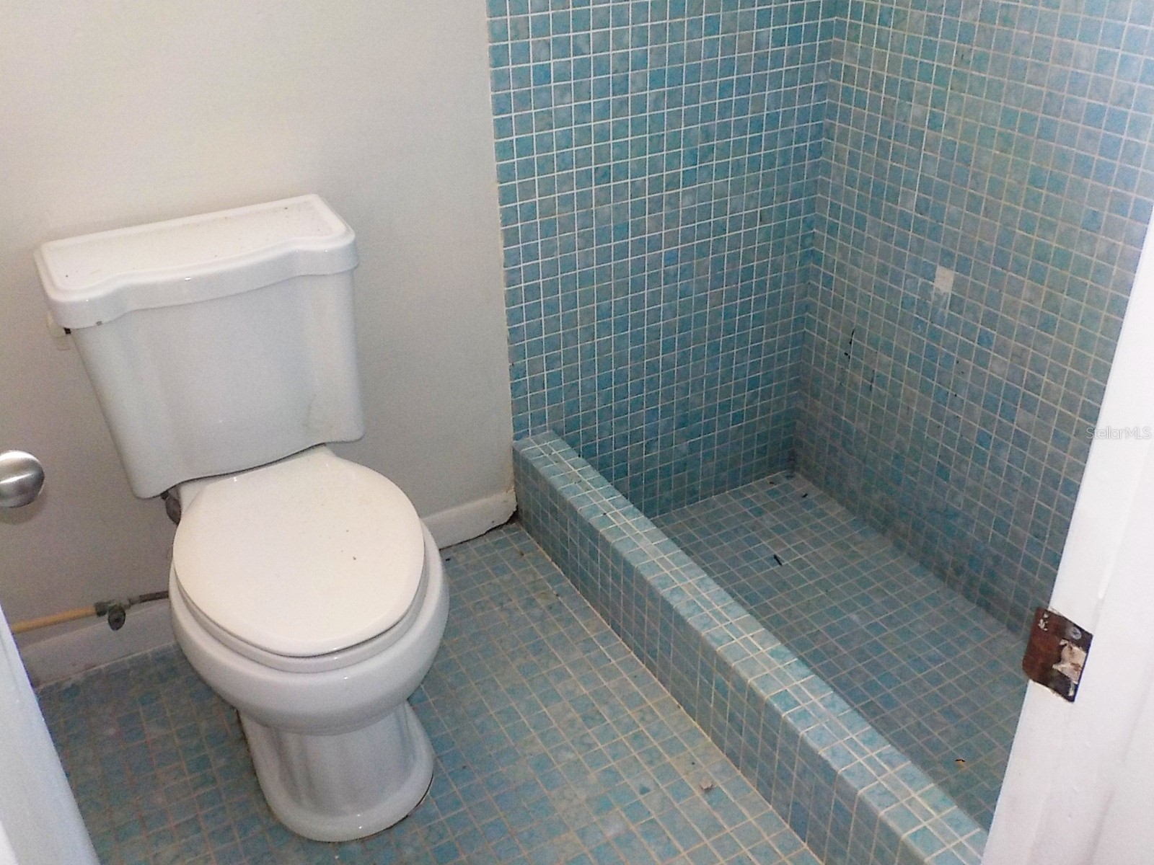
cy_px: 432
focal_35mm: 30
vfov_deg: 46.8
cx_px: 577
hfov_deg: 60.0
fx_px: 1000
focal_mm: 4.1
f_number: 3.3
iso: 320
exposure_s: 1/30
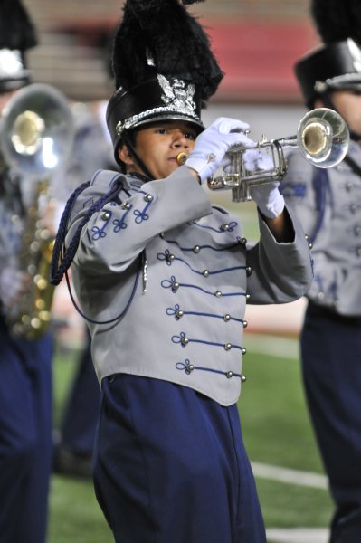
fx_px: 4520
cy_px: 272
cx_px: 180
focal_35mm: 300
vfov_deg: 6.9
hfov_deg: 4.6
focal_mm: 200
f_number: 2.8
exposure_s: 1/200
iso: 800
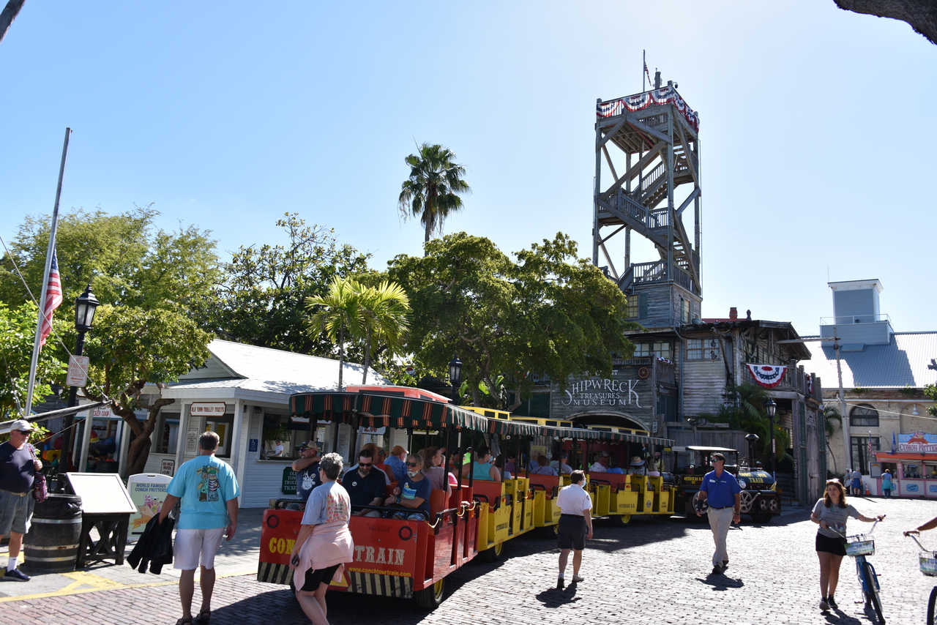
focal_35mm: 28
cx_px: 468
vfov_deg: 46.4
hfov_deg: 65.5
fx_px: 729
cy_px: 312
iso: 100
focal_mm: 28
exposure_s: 1/250
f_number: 8
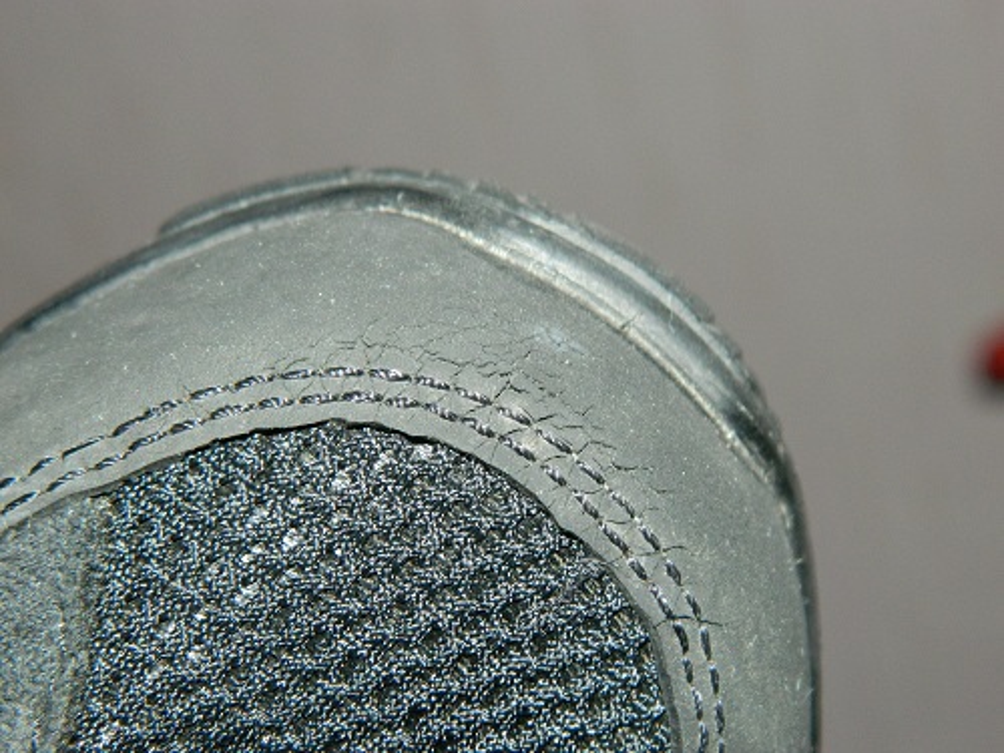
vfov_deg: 14.4
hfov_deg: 19.1
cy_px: 376
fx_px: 2987
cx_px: 502
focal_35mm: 103
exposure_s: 1/60
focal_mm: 18.6
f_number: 12.6
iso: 200
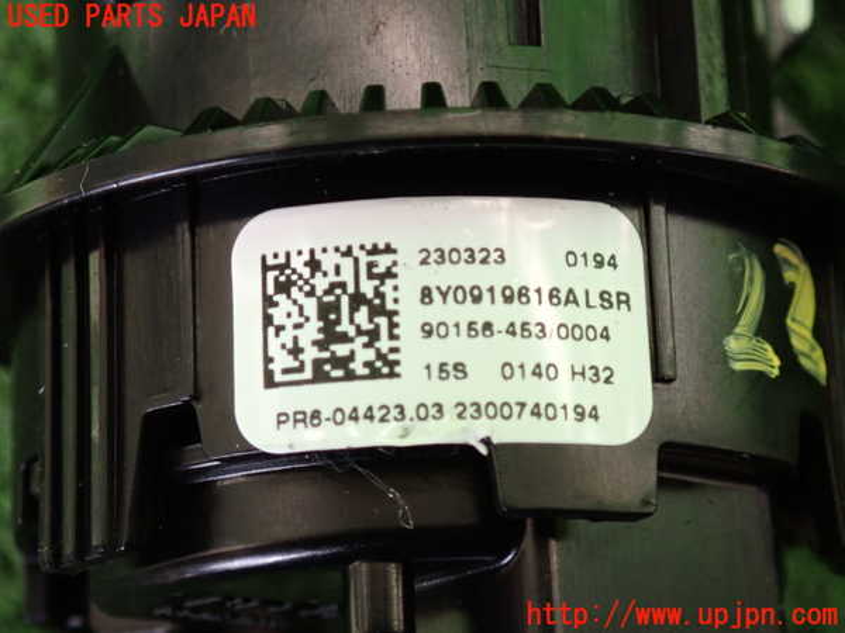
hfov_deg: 19.6
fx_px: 2441
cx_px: 422
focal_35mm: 100
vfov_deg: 14.8
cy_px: 316
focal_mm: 18
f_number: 4.9
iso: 640
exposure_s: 1/125
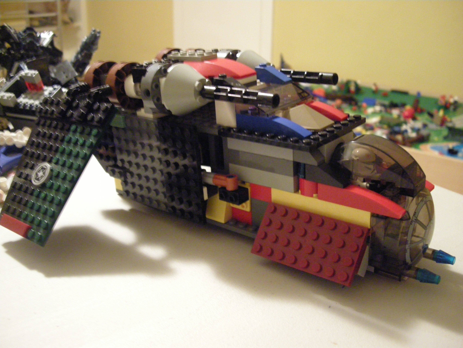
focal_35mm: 37
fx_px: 495
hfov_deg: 50.1
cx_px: 232
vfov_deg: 38.7
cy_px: 174
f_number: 2.8
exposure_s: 1/5.8
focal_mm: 7.9
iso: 800
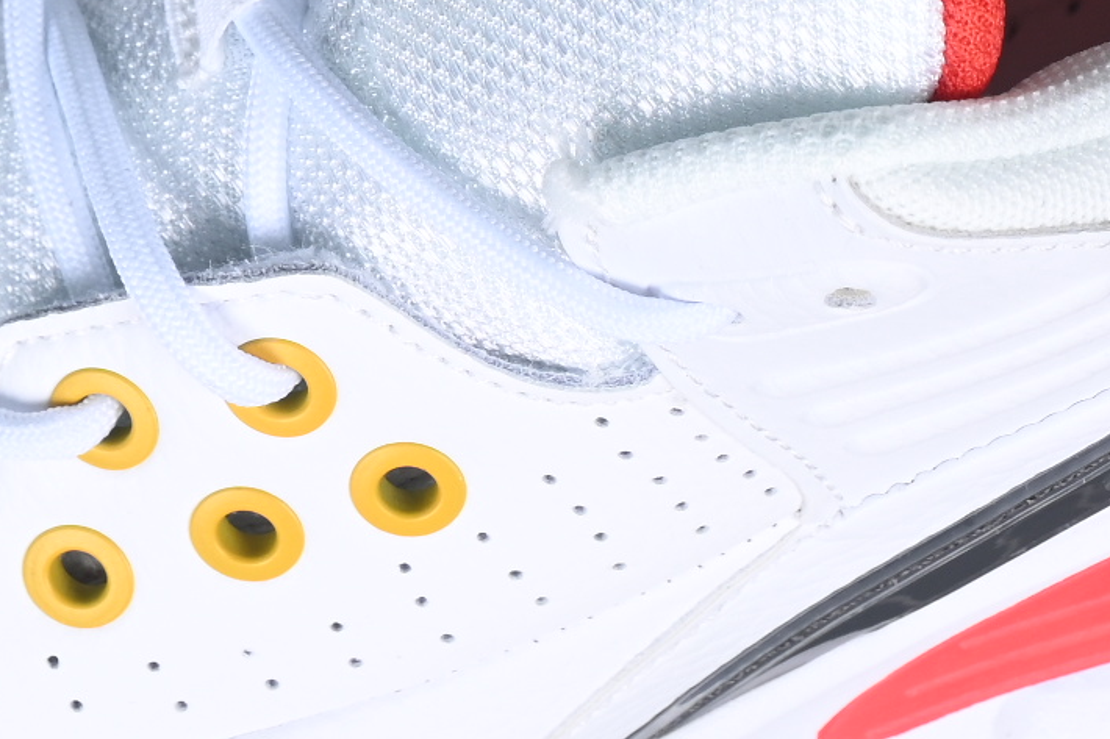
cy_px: -161
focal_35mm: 294
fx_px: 9062
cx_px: 239
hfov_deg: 7.0
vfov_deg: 4.7
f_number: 7.1
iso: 160
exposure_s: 1/60
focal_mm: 50
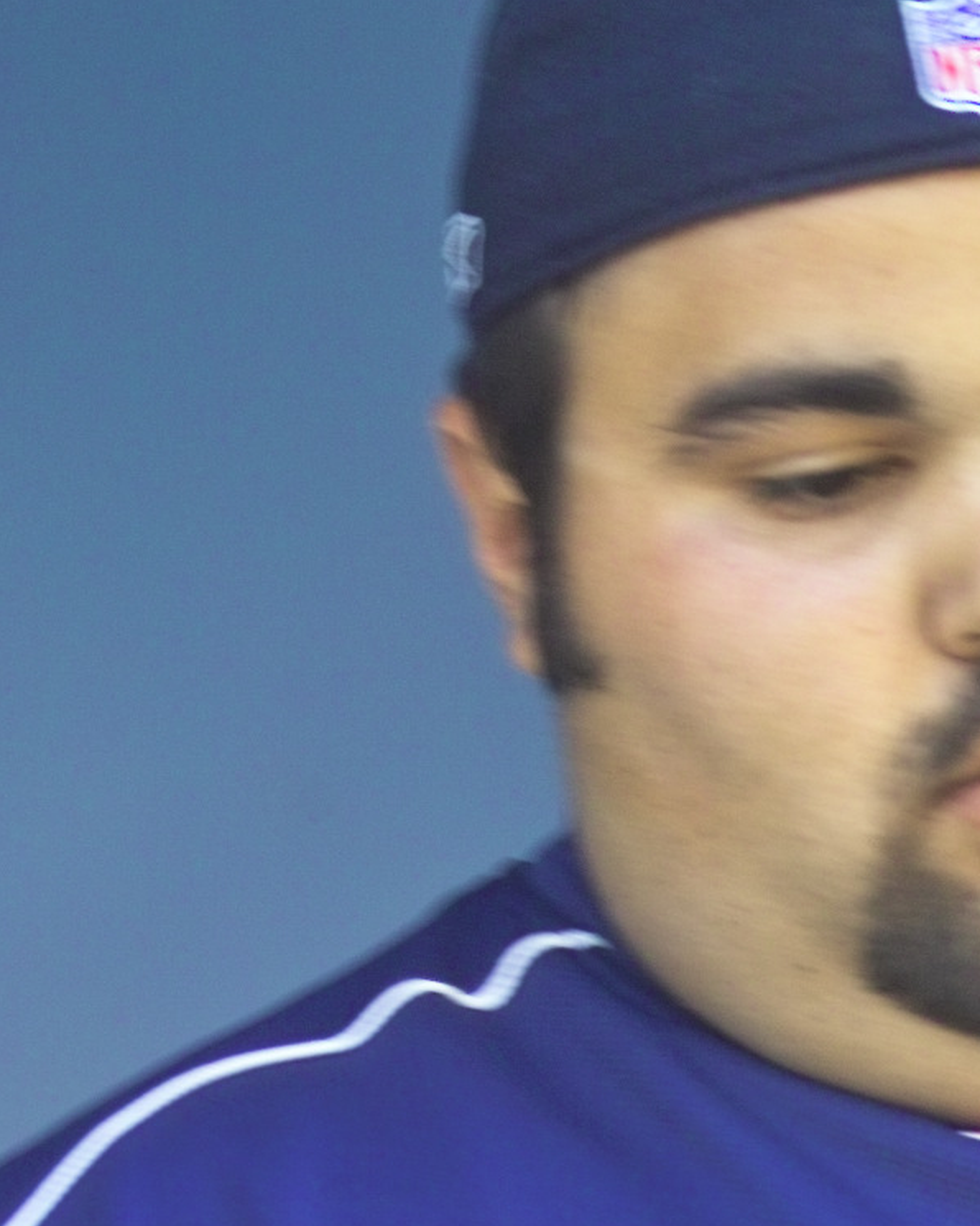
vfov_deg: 3.8
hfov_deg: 3.0
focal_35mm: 511
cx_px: 834
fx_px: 18542
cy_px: 1609
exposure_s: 1/180
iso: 200
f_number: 3.5
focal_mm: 105
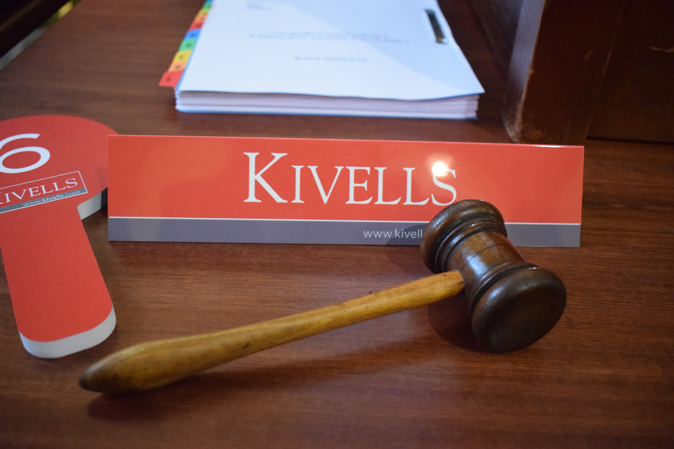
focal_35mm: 34
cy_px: 224
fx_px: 646
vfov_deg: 38.4
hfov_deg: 55.1
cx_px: 337
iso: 6400
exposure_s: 1/40
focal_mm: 23
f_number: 3.8
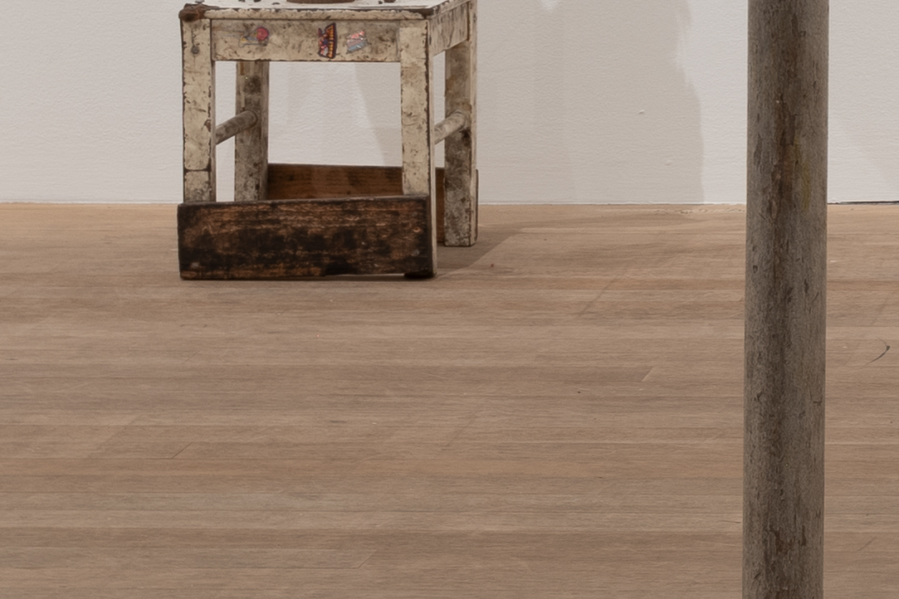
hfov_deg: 8.1
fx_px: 6093
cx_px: 1782
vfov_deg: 5.5
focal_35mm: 244
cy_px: -441
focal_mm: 32
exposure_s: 5
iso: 31
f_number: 11
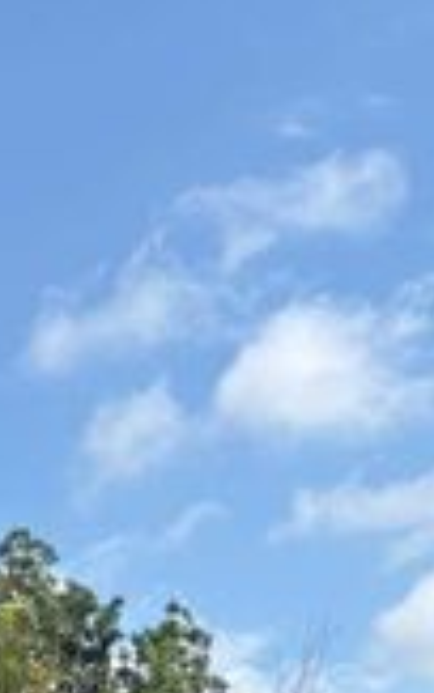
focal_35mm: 113
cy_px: 1261
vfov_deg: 15.7
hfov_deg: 11.6
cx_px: 208
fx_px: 2137
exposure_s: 1/987
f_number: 1.6
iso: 50
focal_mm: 5.96
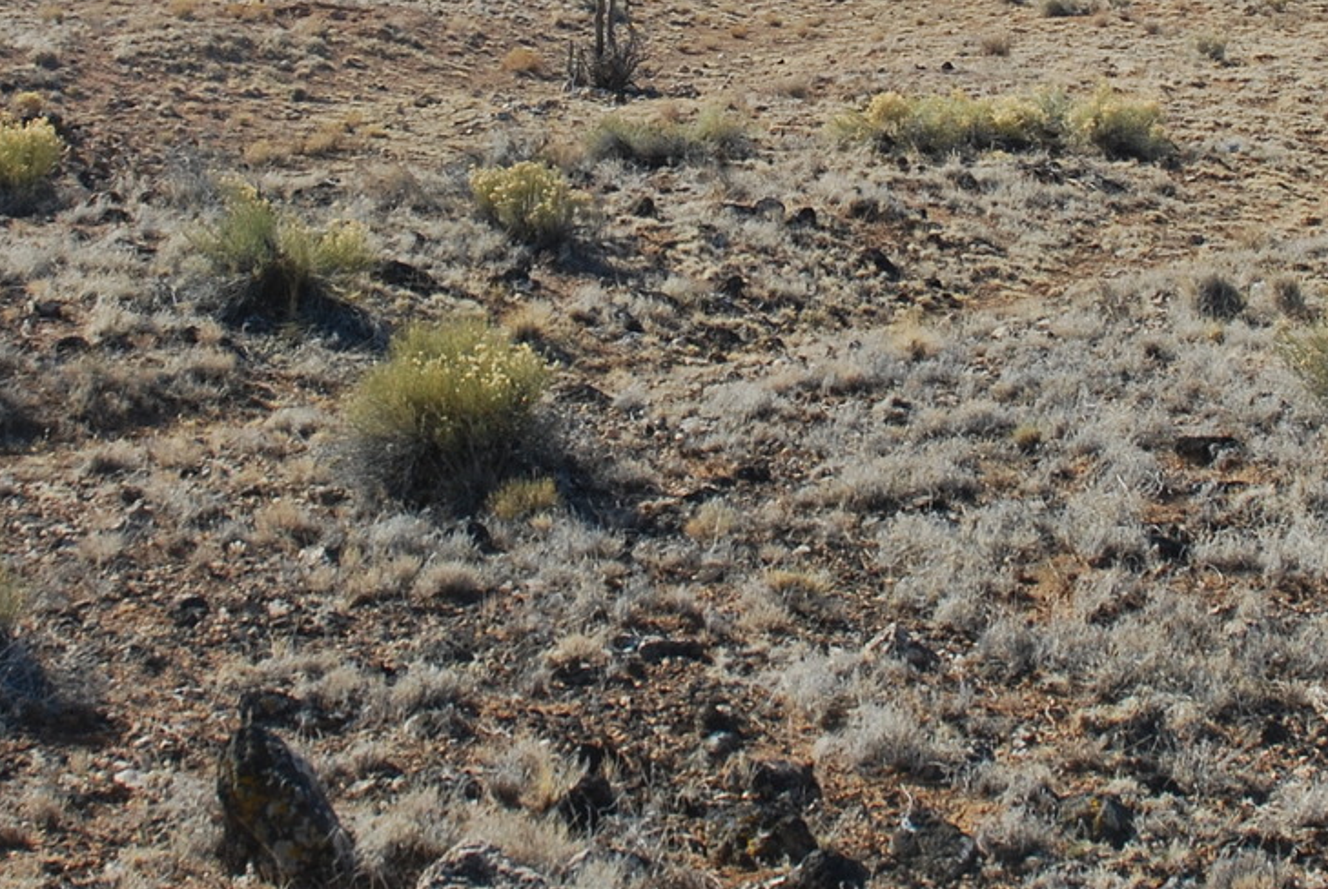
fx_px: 2733
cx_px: 673
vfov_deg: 18.1
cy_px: 24
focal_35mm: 74
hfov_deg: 27.3
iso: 200
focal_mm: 18
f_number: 9
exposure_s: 1/100
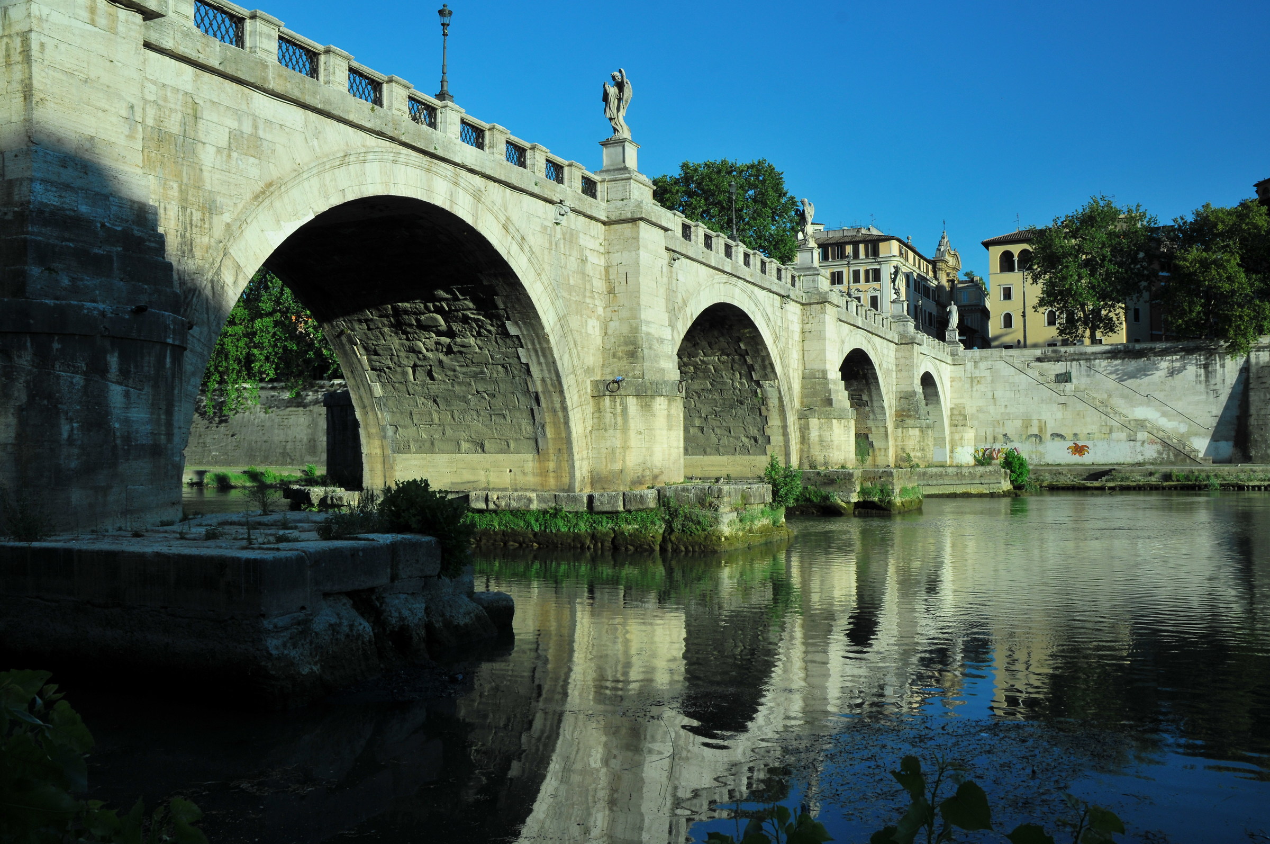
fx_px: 1163
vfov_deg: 39.9
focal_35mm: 33
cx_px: 635
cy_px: 422
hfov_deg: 57.3
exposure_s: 1/100
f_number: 13
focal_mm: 22
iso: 250
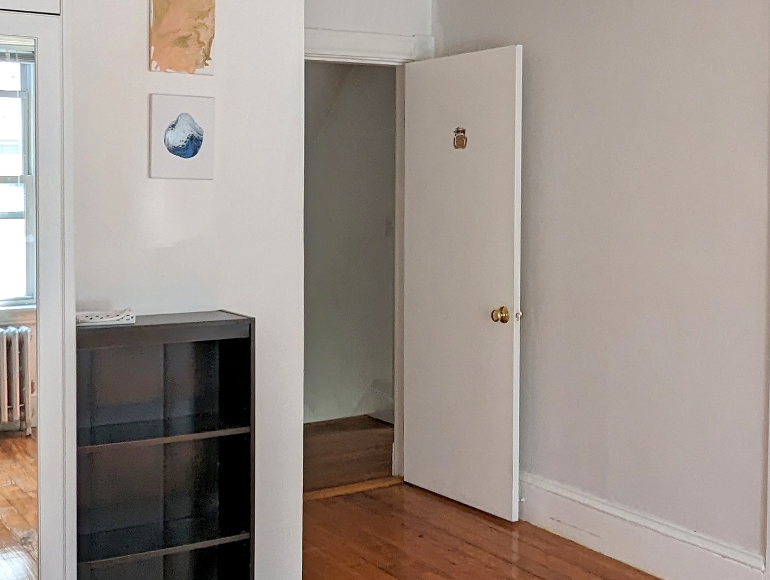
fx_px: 1025
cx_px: 367
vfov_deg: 31.5
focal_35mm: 46
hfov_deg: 41.2
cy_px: 240
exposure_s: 1/156
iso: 139
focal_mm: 2.35
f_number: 2.2
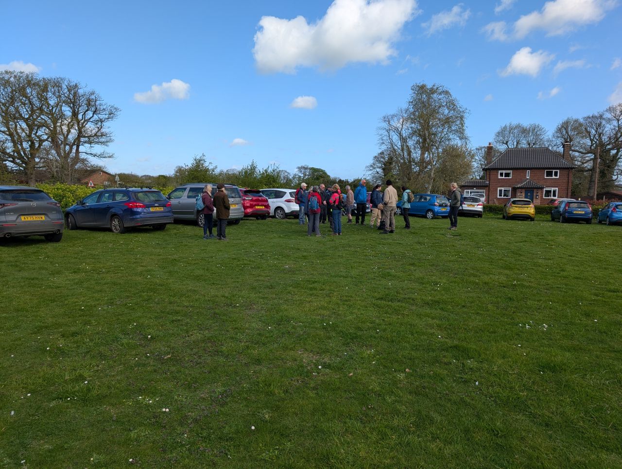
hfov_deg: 71.5
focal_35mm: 24
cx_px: 311
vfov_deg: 56.9
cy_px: 234
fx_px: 432
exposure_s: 1/840
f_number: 1.68
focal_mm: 6.9
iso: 23
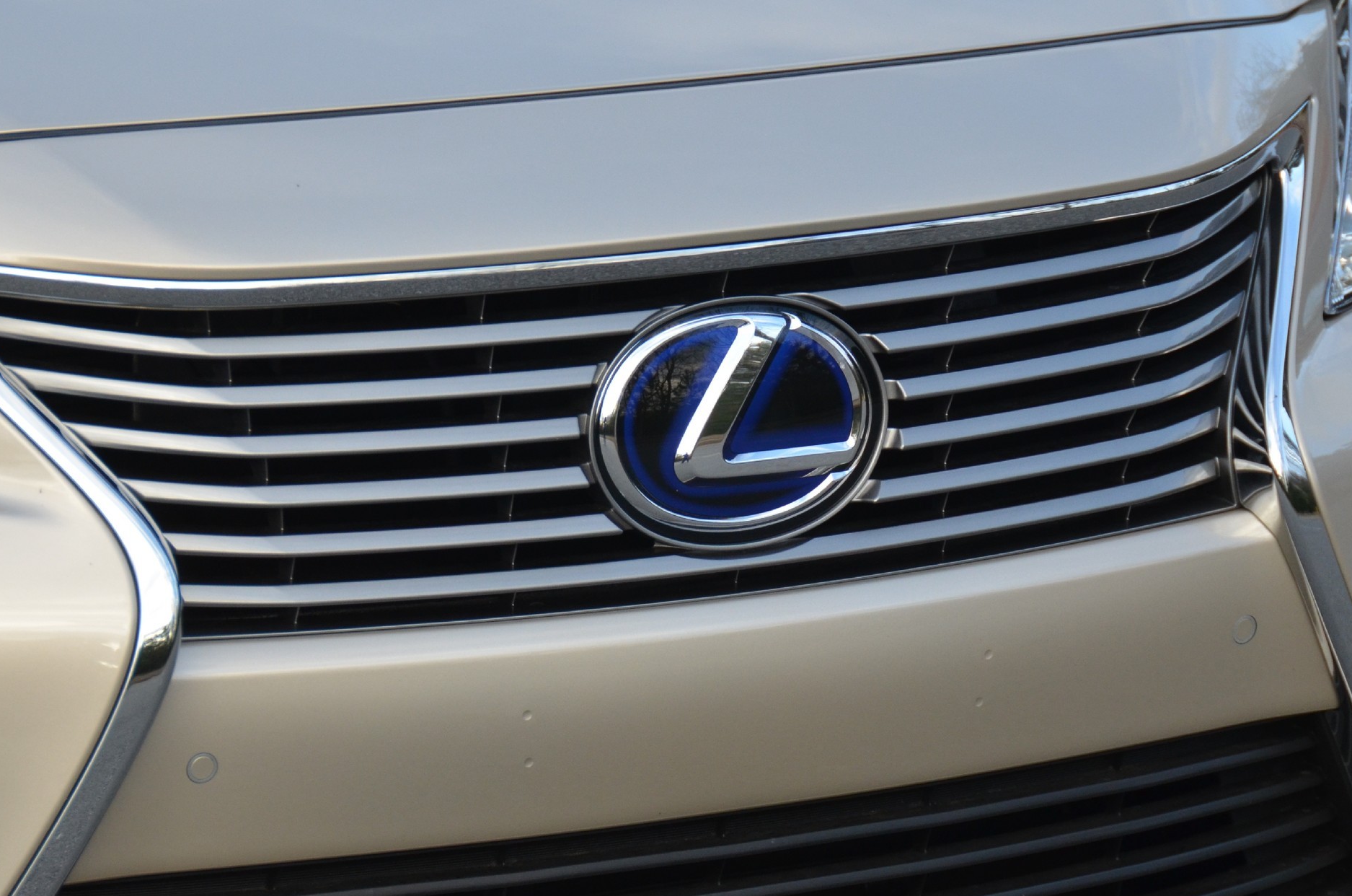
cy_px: 390
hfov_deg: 8.6
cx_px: 674
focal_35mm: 240
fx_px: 8995
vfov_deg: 5.7
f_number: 5.3
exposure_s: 1/640
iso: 800
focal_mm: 120
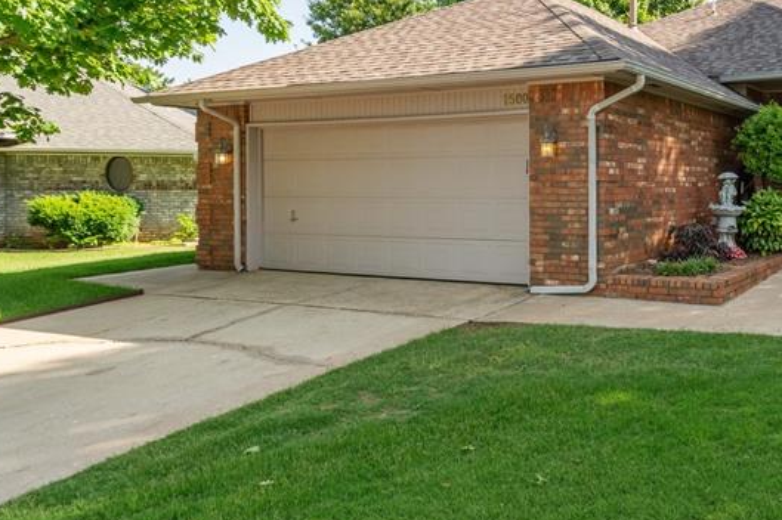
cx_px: 713
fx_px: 673
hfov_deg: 52.5
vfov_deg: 41.9
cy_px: 194
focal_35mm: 31
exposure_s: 1/200
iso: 200
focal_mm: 16
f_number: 7.1
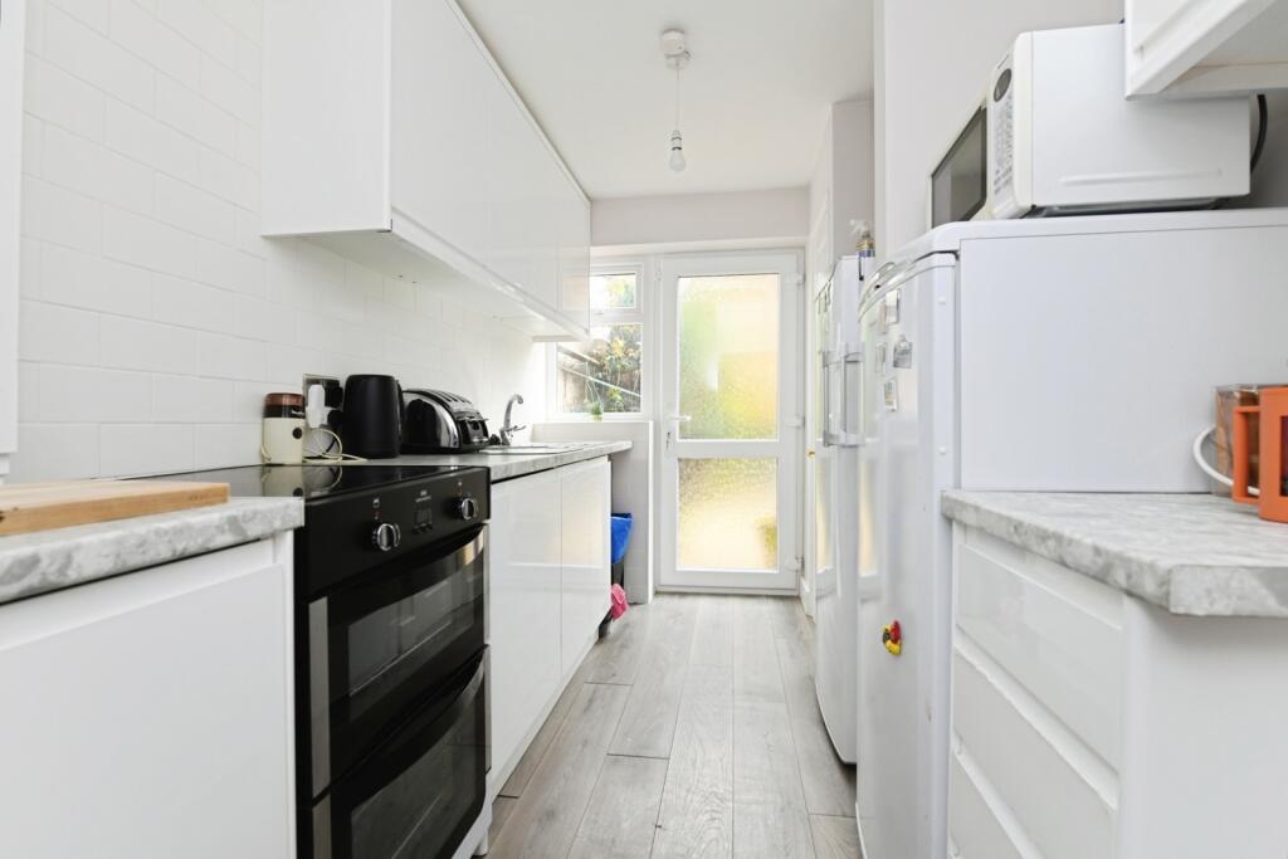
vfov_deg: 70.5
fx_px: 608
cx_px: 644
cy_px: 430
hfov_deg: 93.3
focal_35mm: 17
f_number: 8
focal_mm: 17
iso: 800
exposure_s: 1/125
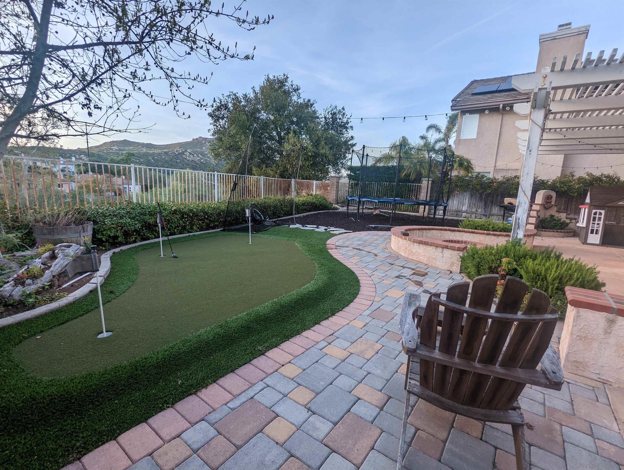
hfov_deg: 94.4
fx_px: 289
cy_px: 235
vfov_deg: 78.2
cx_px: 312
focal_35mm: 16
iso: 46
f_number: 2.2
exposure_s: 1/949
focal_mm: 2.35
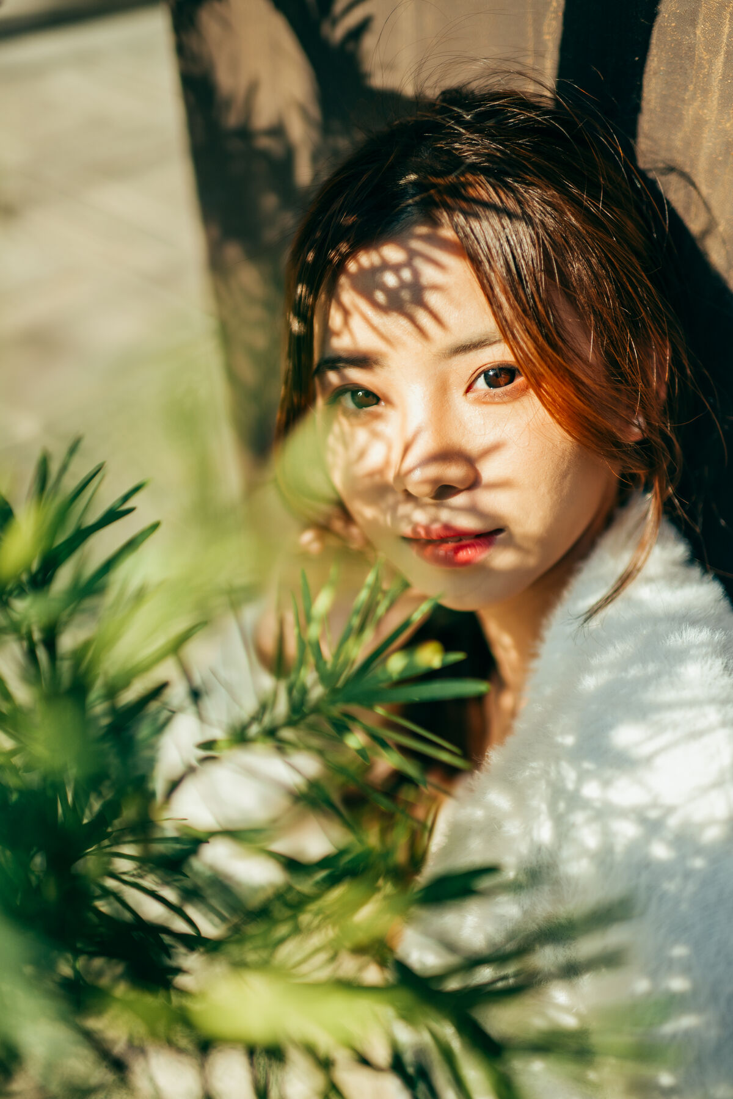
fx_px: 1069
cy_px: 550
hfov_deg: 37.9
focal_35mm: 35
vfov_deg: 54.4
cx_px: 366
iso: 100
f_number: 1.4
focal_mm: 35
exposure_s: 1/4000
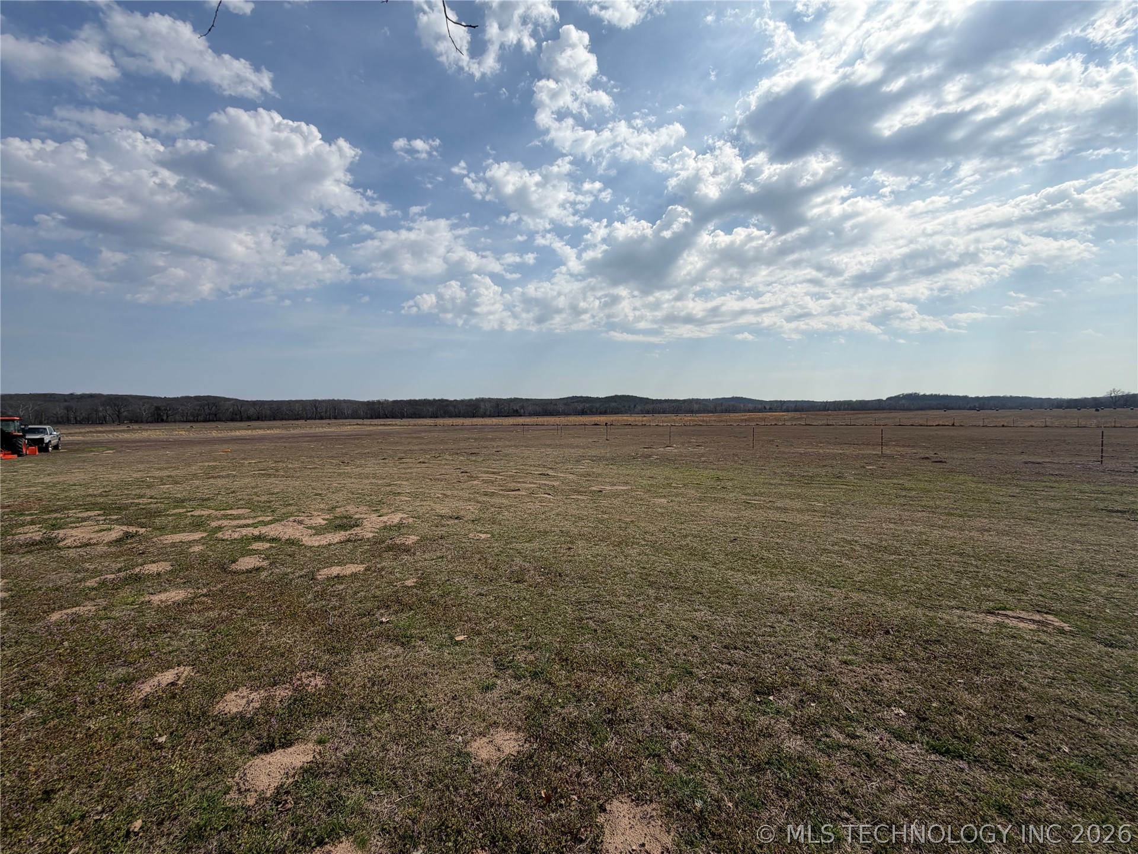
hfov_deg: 102.1
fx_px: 460
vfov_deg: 85.7
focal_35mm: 14
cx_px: 569
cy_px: 427
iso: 20
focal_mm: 2.22
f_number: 2.2
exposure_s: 1/1901
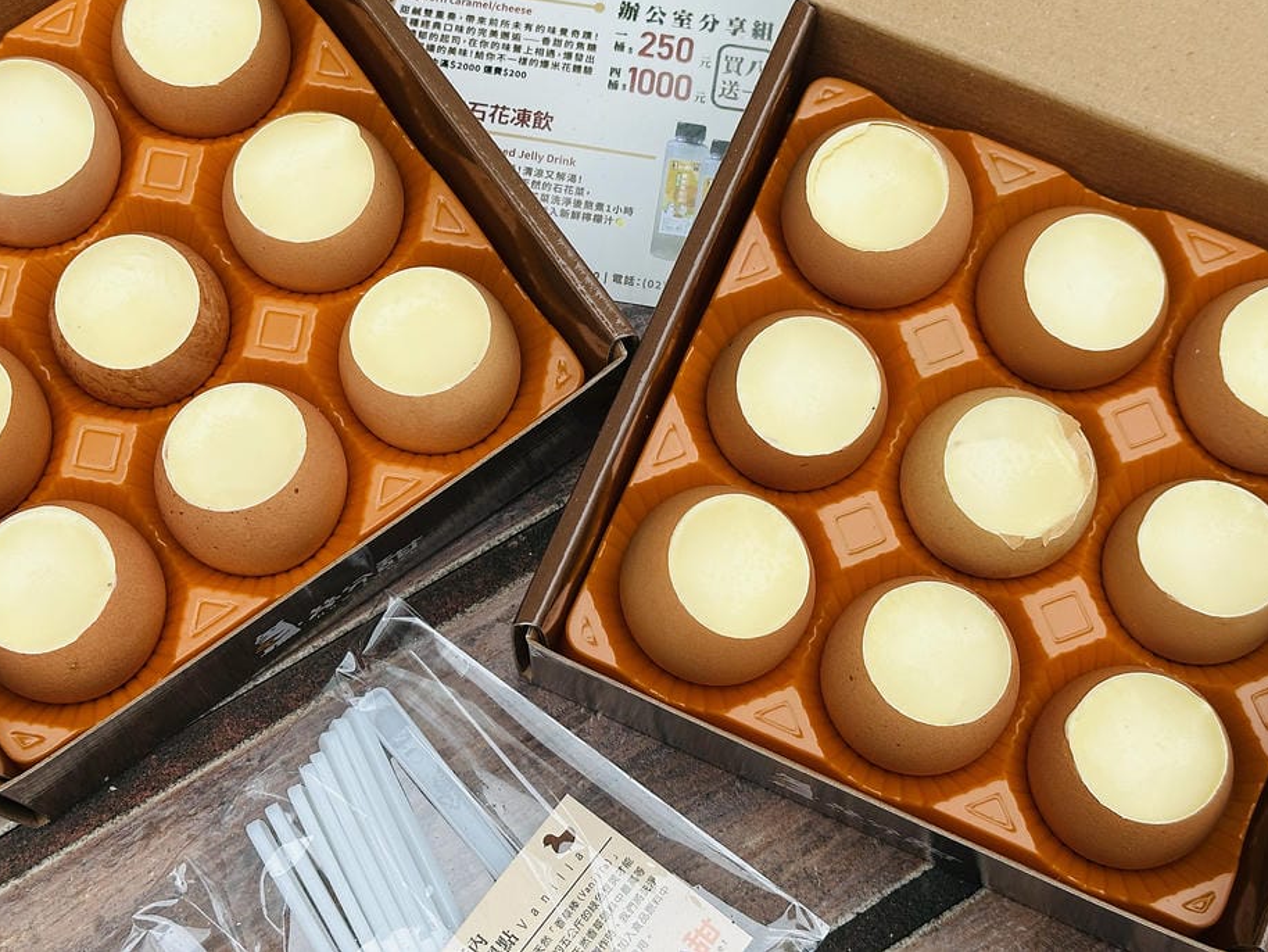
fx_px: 2308
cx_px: 576
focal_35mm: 63
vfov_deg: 23.2
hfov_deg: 30.7
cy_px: 329
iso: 80
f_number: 1.78
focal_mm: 6.86
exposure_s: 1/121
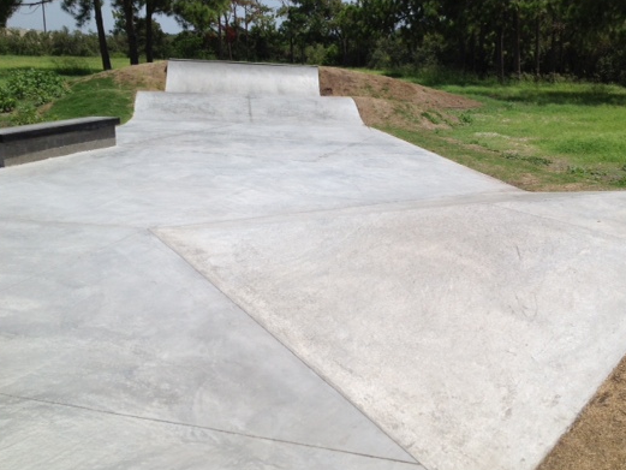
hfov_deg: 43.7
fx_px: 778
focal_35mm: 43
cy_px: 233
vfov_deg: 33.6
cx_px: 366
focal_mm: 4.28
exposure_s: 1/3067
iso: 50
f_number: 2.4
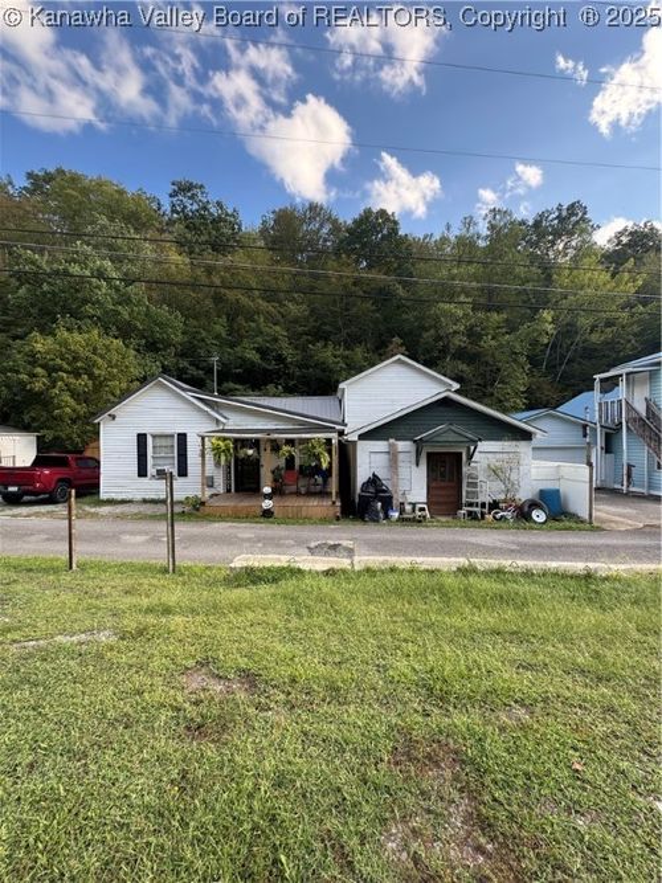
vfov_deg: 102.1
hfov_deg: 85.7
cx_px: 331
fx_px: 357
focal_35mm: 14
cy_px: 442
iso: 40
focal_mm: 2.22
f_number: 2.2
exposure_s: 1/219
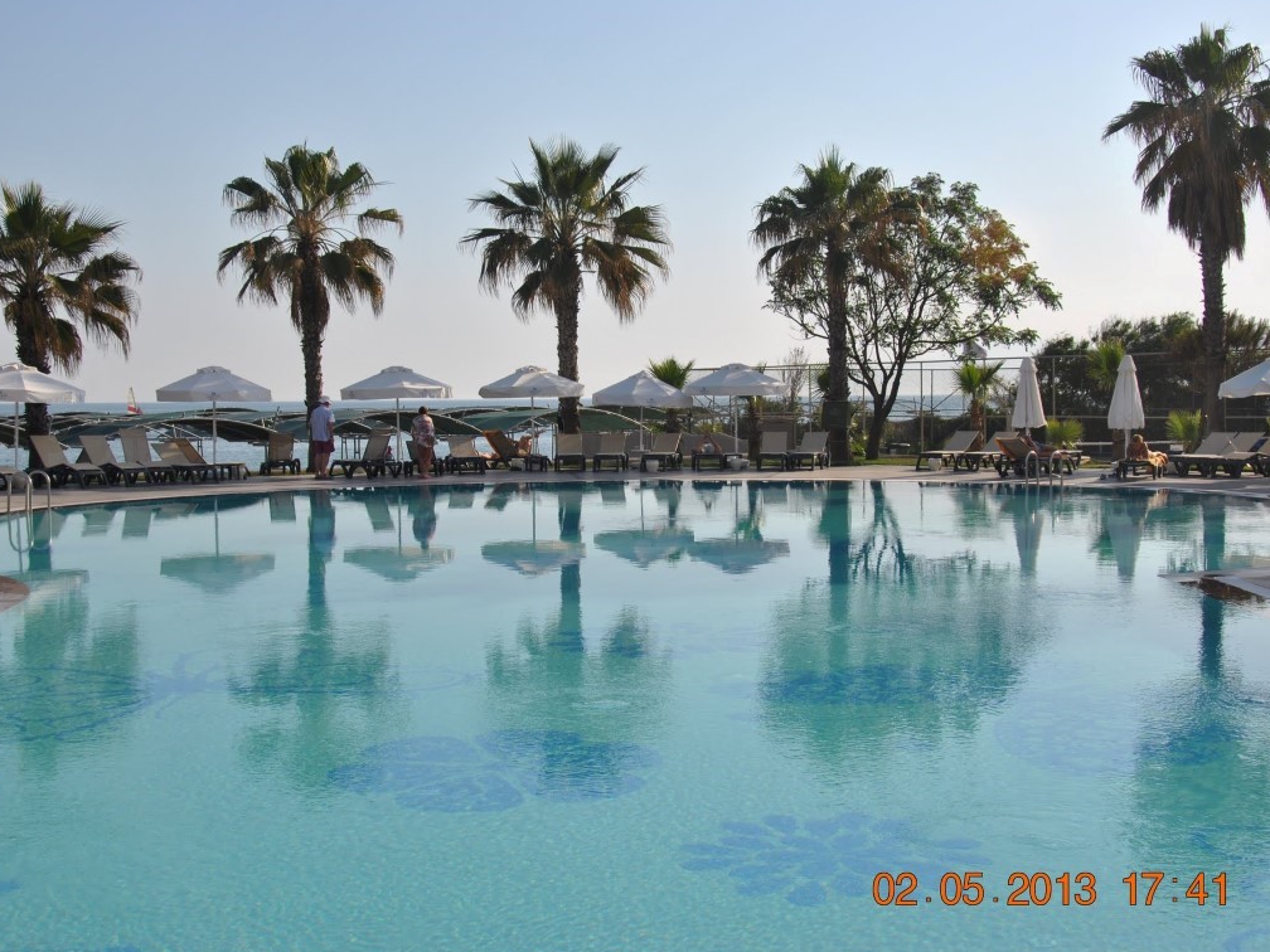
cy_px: 479
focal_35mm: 46
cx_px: 646
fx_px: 1688
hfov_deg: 41.2
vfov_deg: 31.5
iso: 100
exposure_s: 1/320
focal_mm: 28
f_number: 9
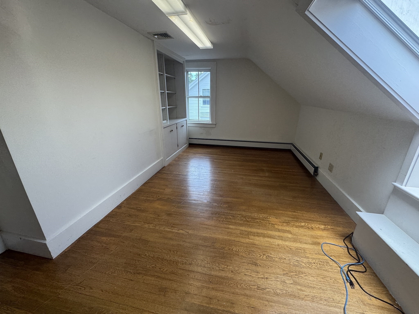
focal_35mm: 14
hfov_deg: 102.1
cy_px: 157
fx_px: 169
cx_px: 210
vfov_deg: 85.7
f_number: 2.2
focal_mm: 2.22
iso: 80
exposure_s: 1/120
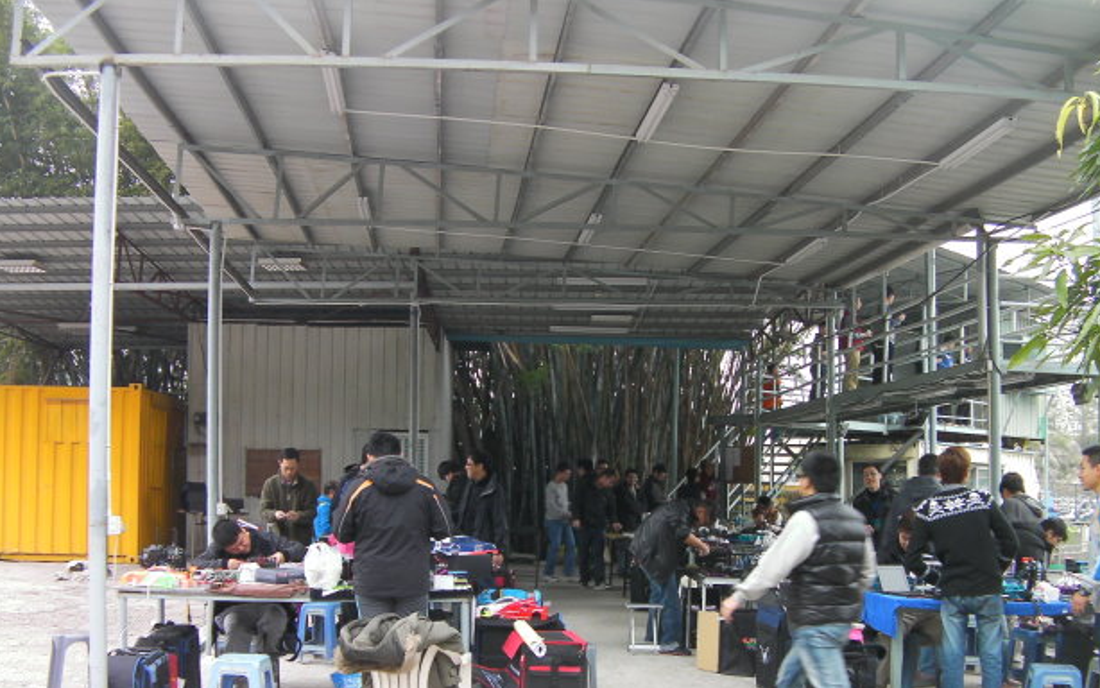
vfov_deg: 30.4
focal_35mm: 42
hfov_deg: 47.2
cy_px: 426
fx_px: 1259
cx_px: 563
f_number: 3.5
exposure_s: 1/31.2
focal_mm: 6.8
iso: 50
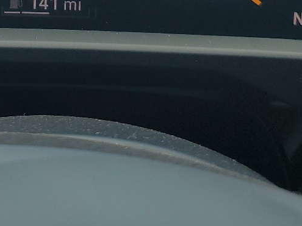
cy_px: -122
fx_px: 733
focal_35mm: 84
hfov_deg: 22.5
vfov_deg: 16.0
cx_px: 13
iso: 50
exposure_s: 1/500
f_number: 1.5
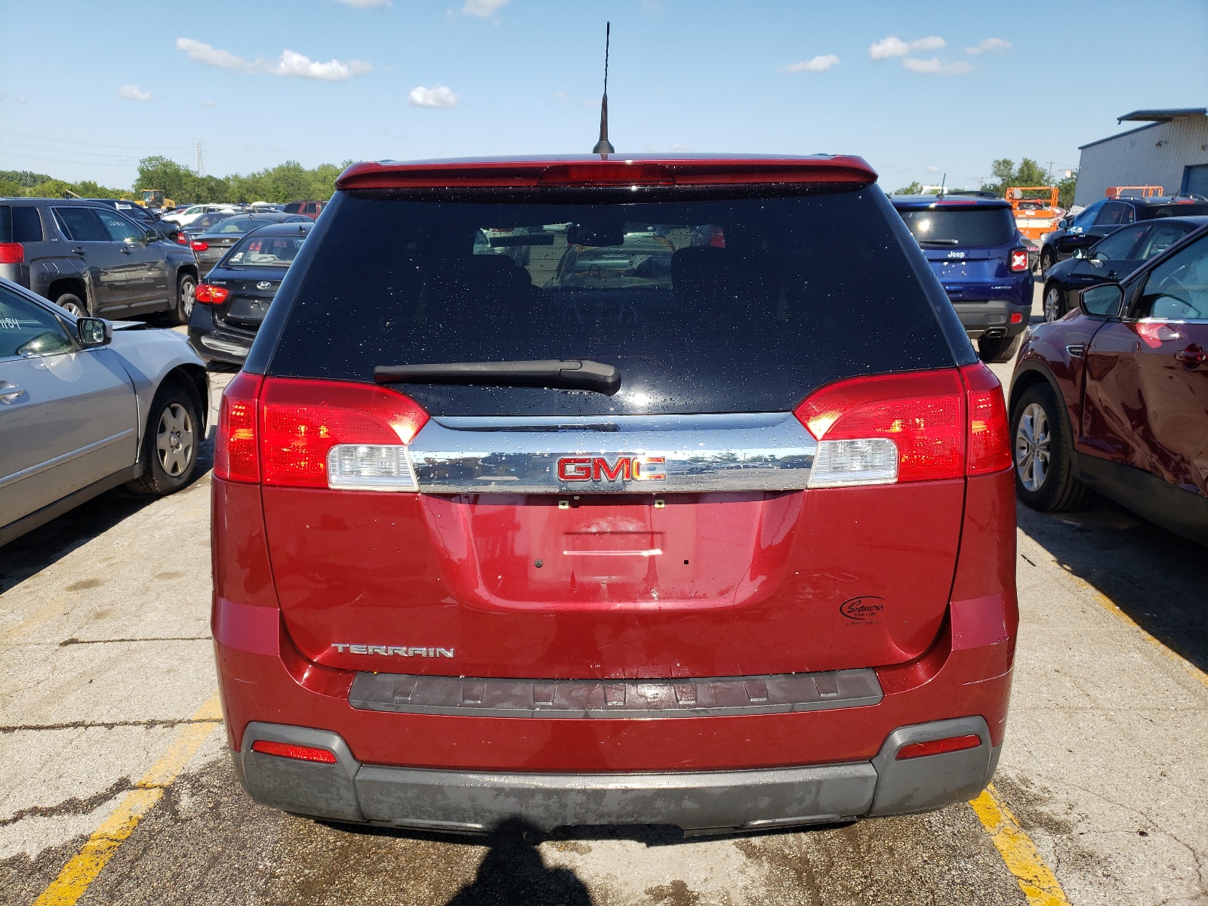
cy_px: 453
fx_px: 907
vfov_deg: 53.1
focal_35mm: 26
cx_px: 604
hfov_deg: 67.3
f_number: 1.5
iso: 50
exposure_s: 1/2500
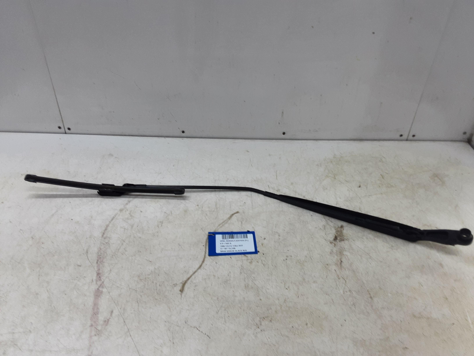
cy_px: 178
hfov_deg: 65.3
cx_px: 237
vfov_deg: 51.4
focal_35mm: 27
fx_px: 370
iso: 50
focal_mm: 2.91
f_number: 1.9
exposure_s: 1/50
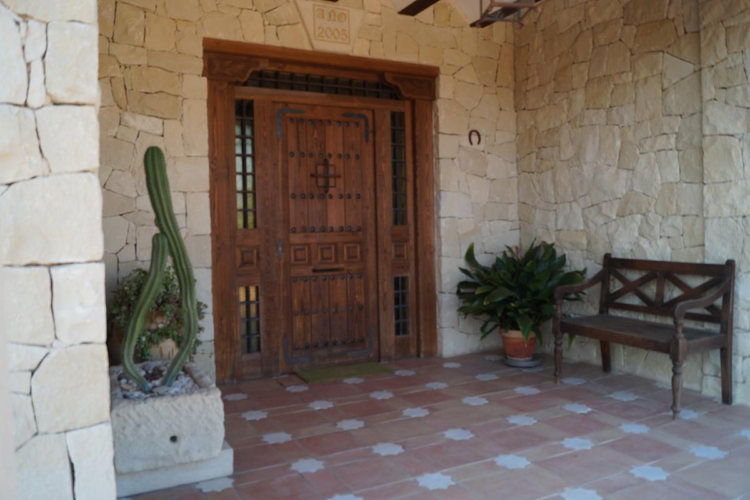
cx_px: 375
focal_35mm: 27
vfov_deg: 47.9
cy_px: 250
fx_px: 562
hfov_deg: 67.4
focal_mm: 18
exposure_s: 1/160
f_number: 4
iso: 125
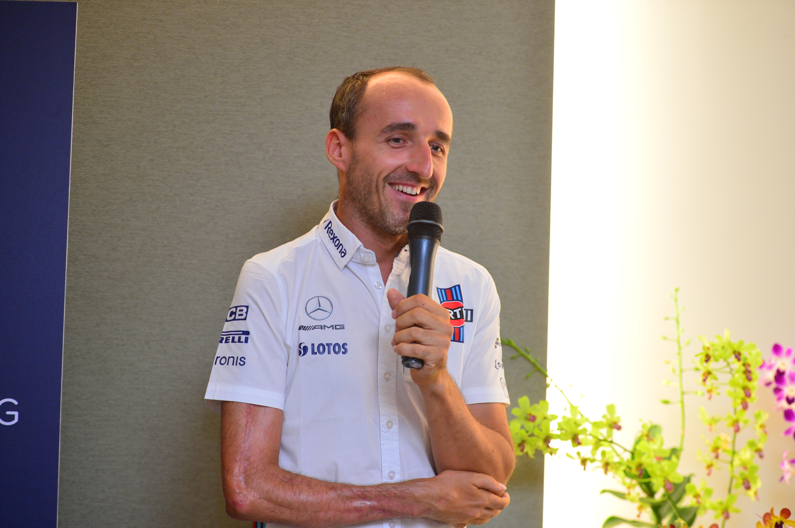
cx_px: 398
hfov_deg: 28.9
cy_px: 264
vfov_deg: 19.4
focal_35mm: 70
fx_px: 1544
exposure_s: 1/160
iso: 1600
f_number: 3.2
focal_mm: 70
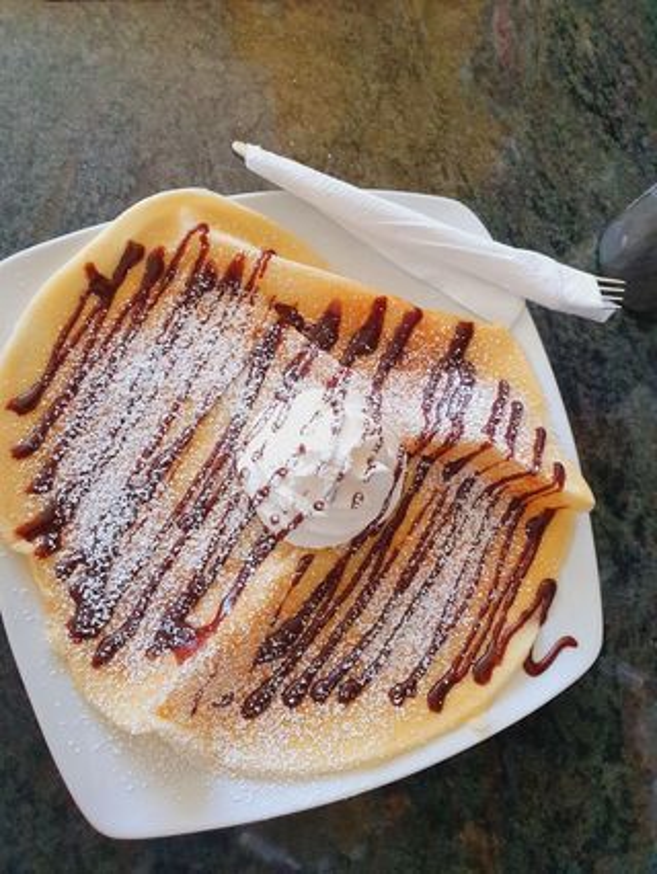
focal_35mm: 26
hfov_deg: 53.1
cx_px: 328
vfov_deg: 67.3
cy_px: 437
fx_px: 657
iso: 200
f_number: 2.4
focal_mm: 4.32
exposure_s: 1/100
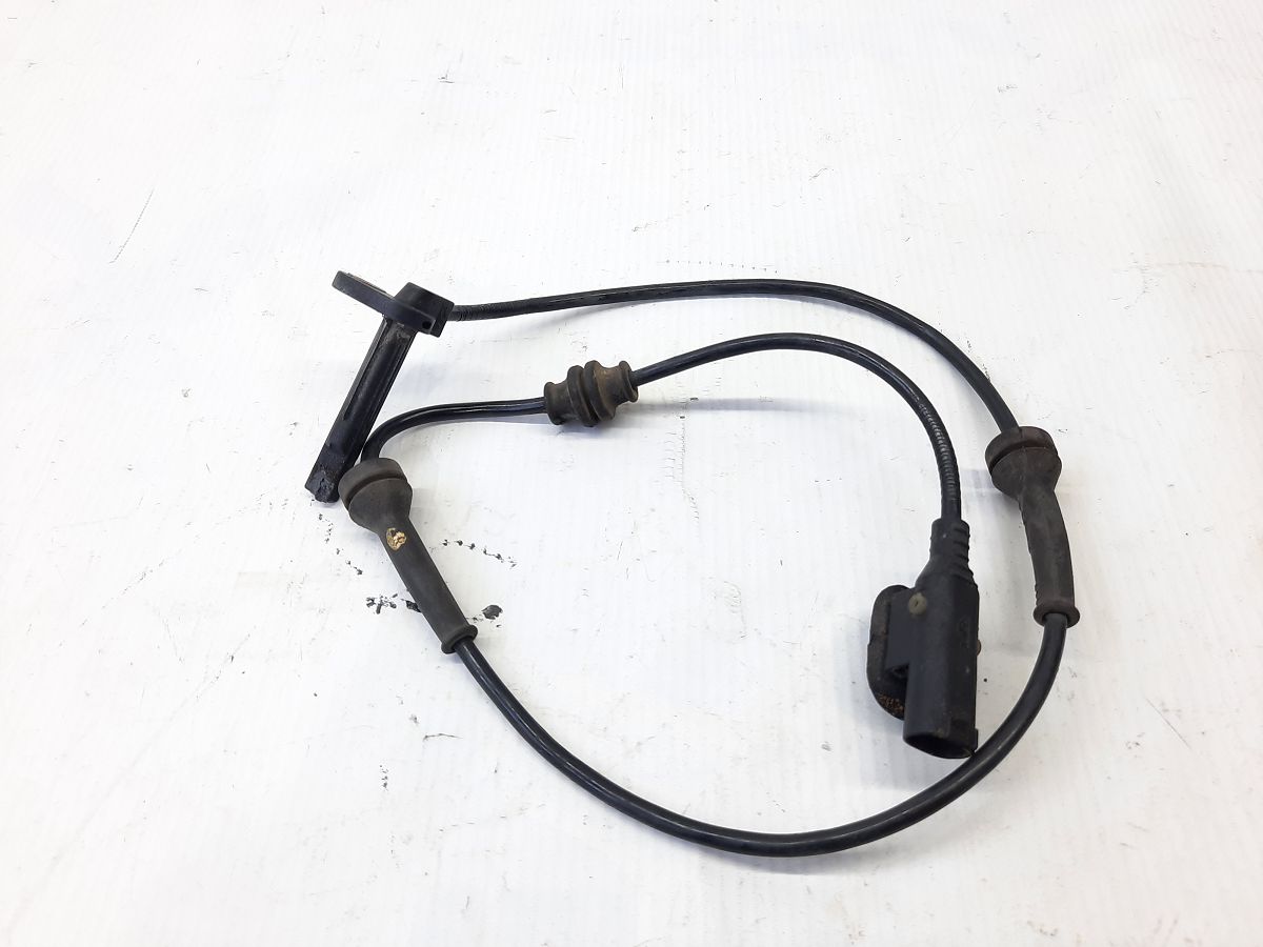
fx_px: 912
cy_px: 474
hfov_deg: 69.4
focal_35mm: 25
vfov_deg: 54.9
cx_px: 632
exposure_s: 1/50
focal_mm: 4.6
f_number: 2
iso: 64
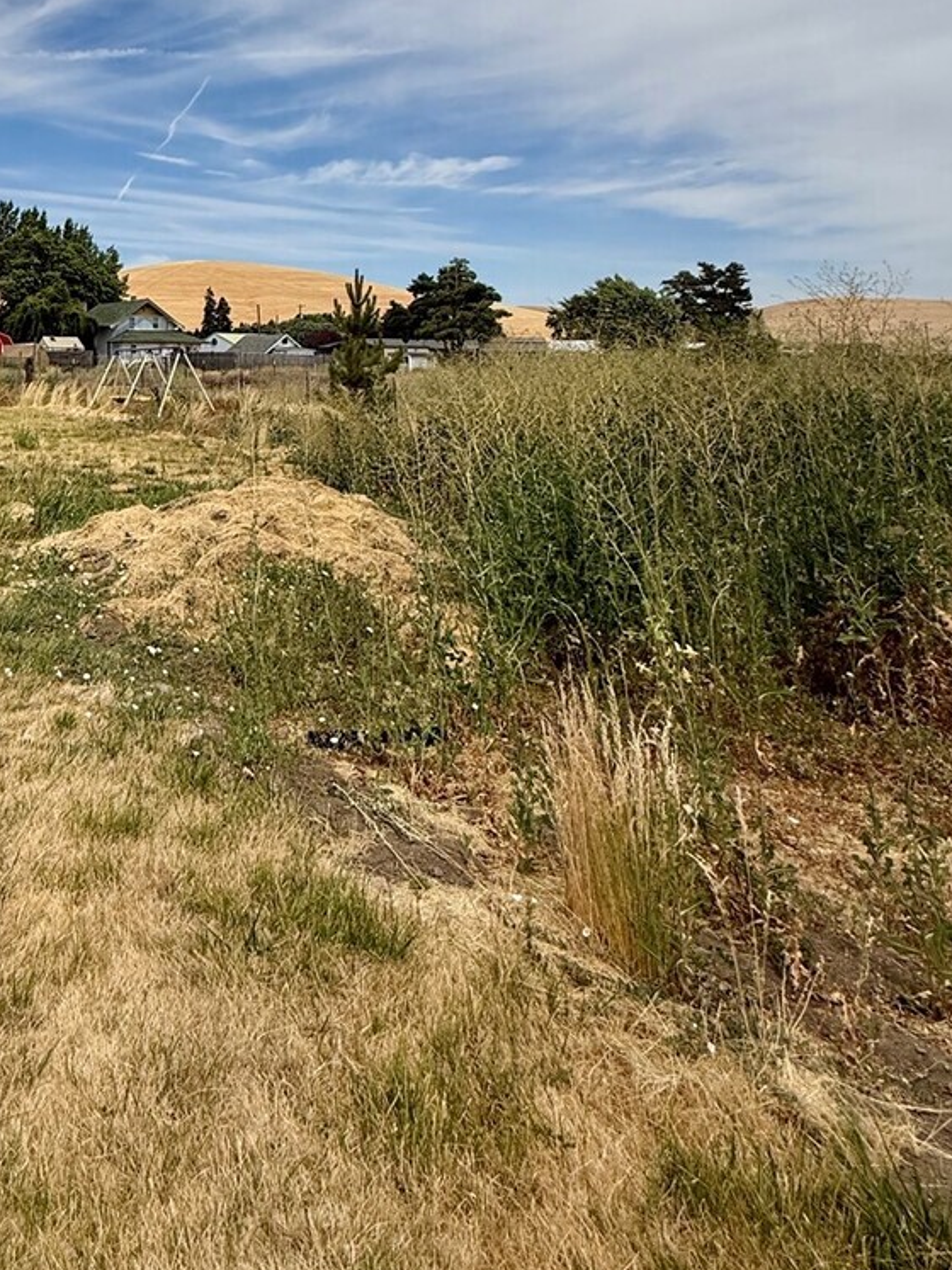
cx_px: 60
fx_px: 990
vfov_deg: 59.5
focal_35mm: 27
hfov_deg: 45.5
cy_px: 231
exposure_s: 1/4762
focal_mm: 2.22
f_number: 2.2
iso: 50
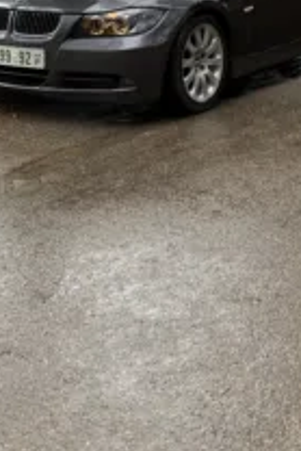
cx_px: 182
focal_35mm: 96
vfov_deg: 20.8
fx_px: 1202
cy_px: 52
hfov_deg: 14.3
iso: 100
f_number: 1.78
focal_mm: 6.76
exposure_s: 1/222
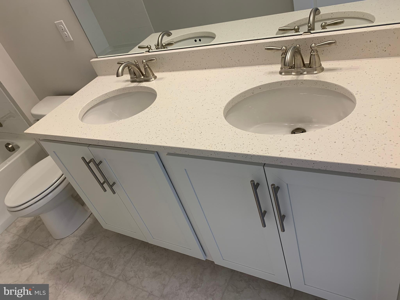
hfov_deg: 67.3
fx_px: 300
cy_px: 150
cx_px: 200
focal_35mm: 26
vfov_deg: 53.1
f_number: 1.8
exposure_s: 1/120
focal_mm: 4.25
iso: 64
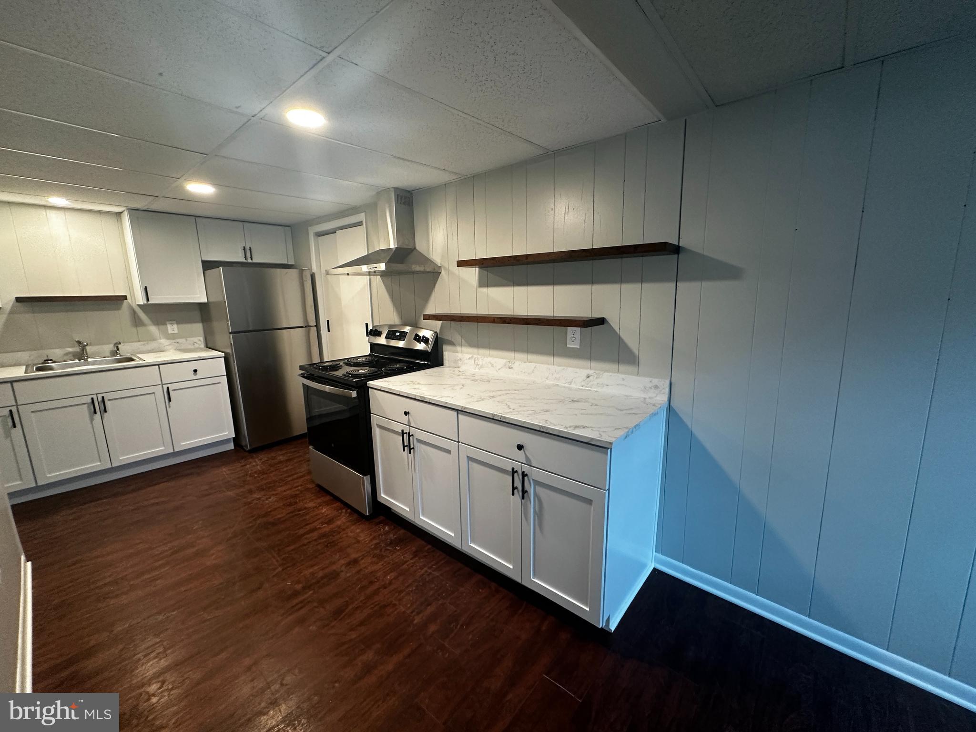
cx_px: 488
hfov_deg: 102.1
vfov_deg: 85.7
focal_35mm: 14
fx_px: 395
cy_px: 366
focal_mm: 2.22
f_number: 2.2
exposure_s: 1/60
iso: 250
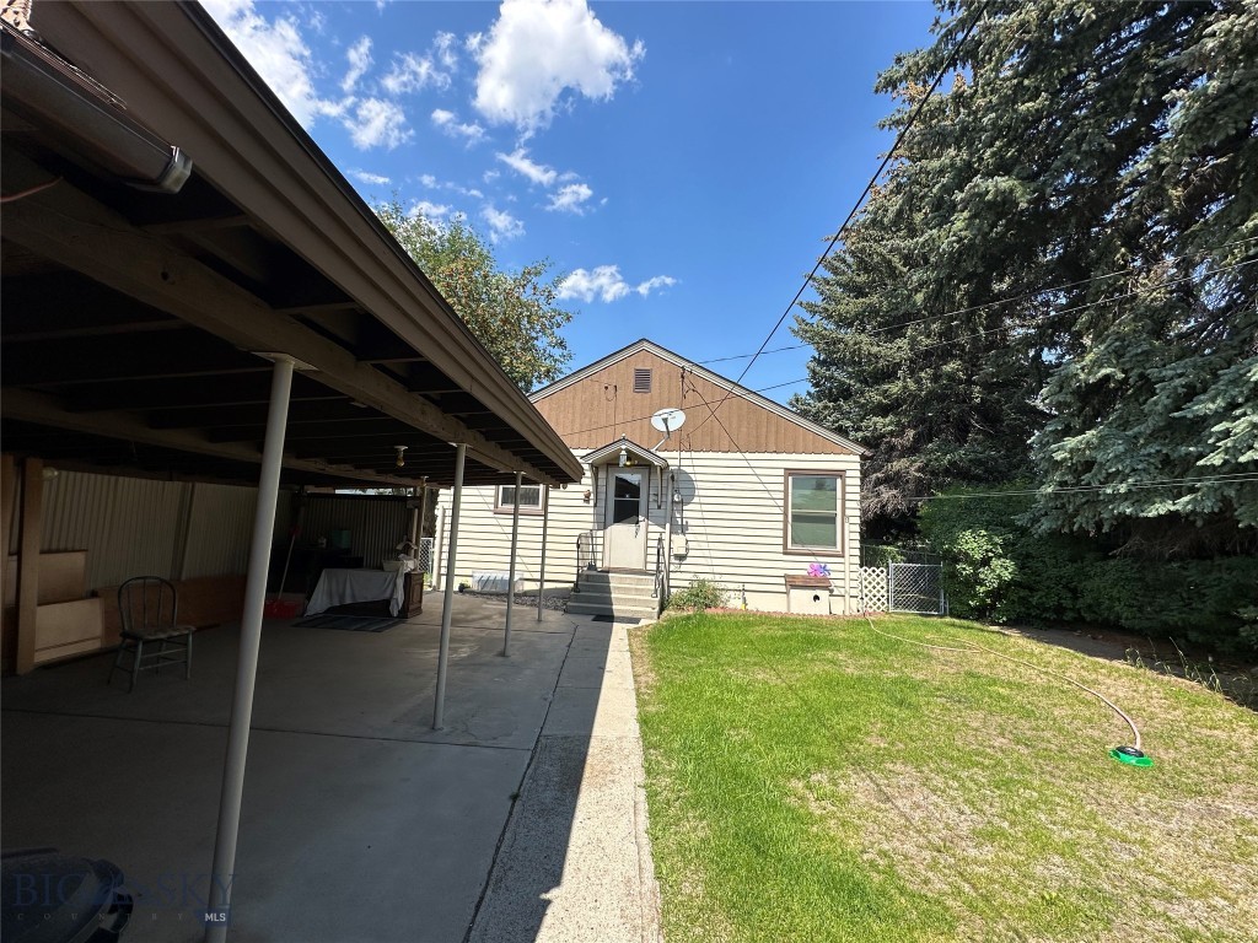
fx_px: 509
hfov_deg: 102.1
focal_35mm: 14
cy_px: 472
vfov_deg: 85.7
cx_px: 629
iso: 50
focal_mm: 2.22
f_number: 2.2
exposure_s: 1/1855
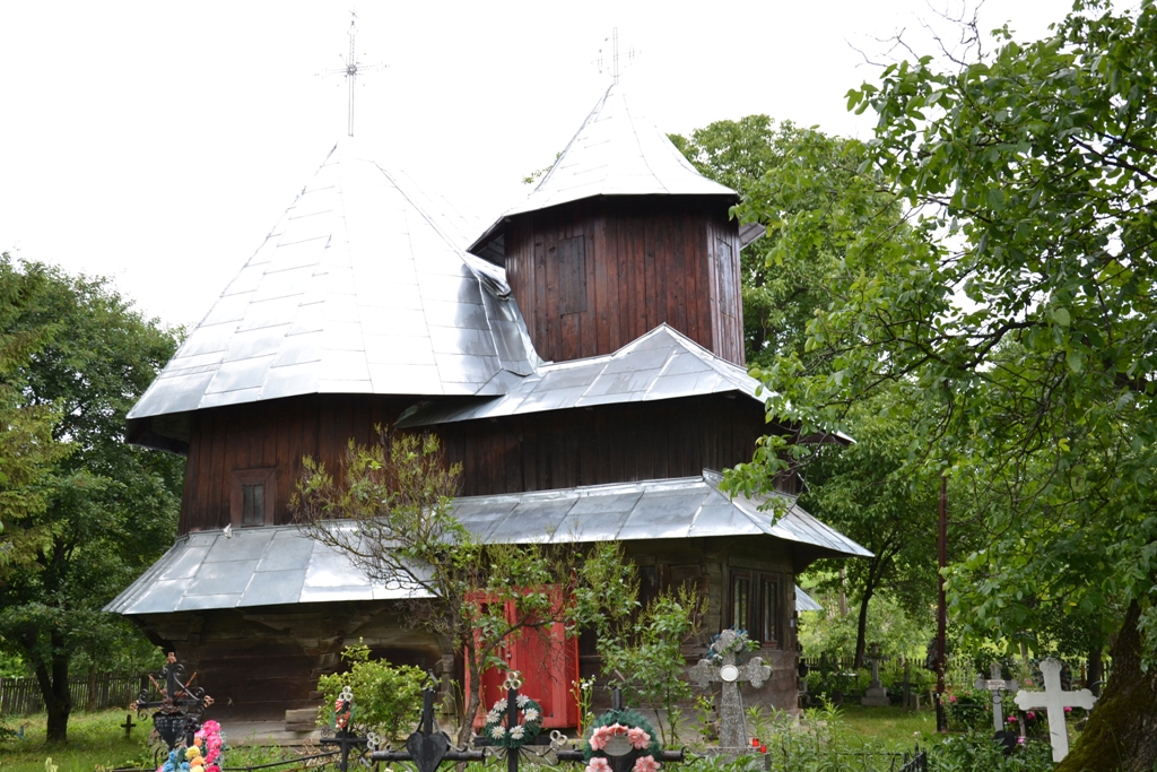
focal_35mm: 42
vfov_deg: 31.9
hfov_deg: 46.4
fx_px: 1350
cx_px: 578
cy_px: 386
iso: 100
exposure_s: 1/200
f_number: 5
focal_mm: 28
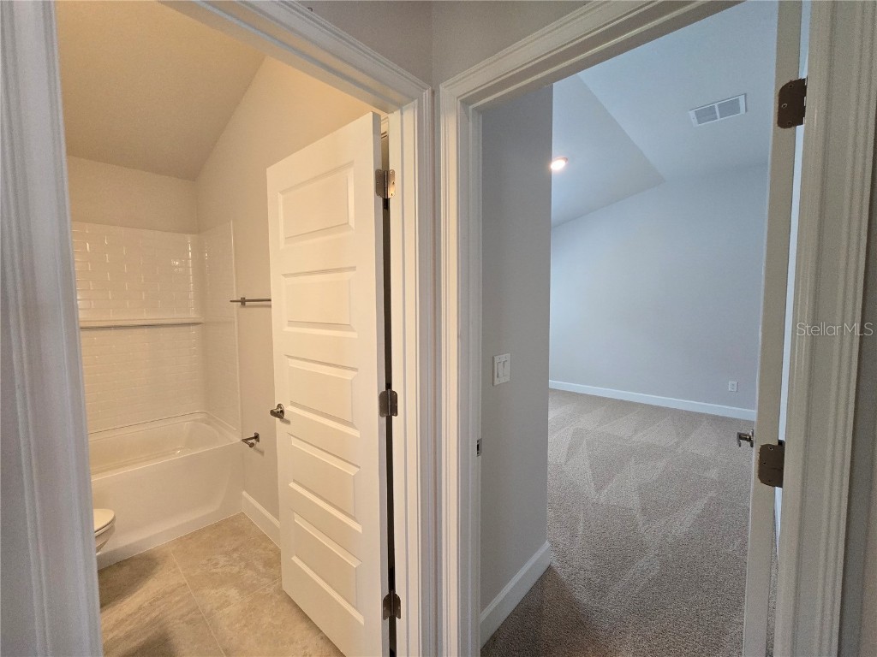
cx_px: 438
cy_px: 328
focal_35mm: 13
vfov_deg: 89.9
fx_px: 329
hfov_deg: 106.2
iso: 250
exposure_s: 1/100
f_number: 2.2
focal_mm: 2.2
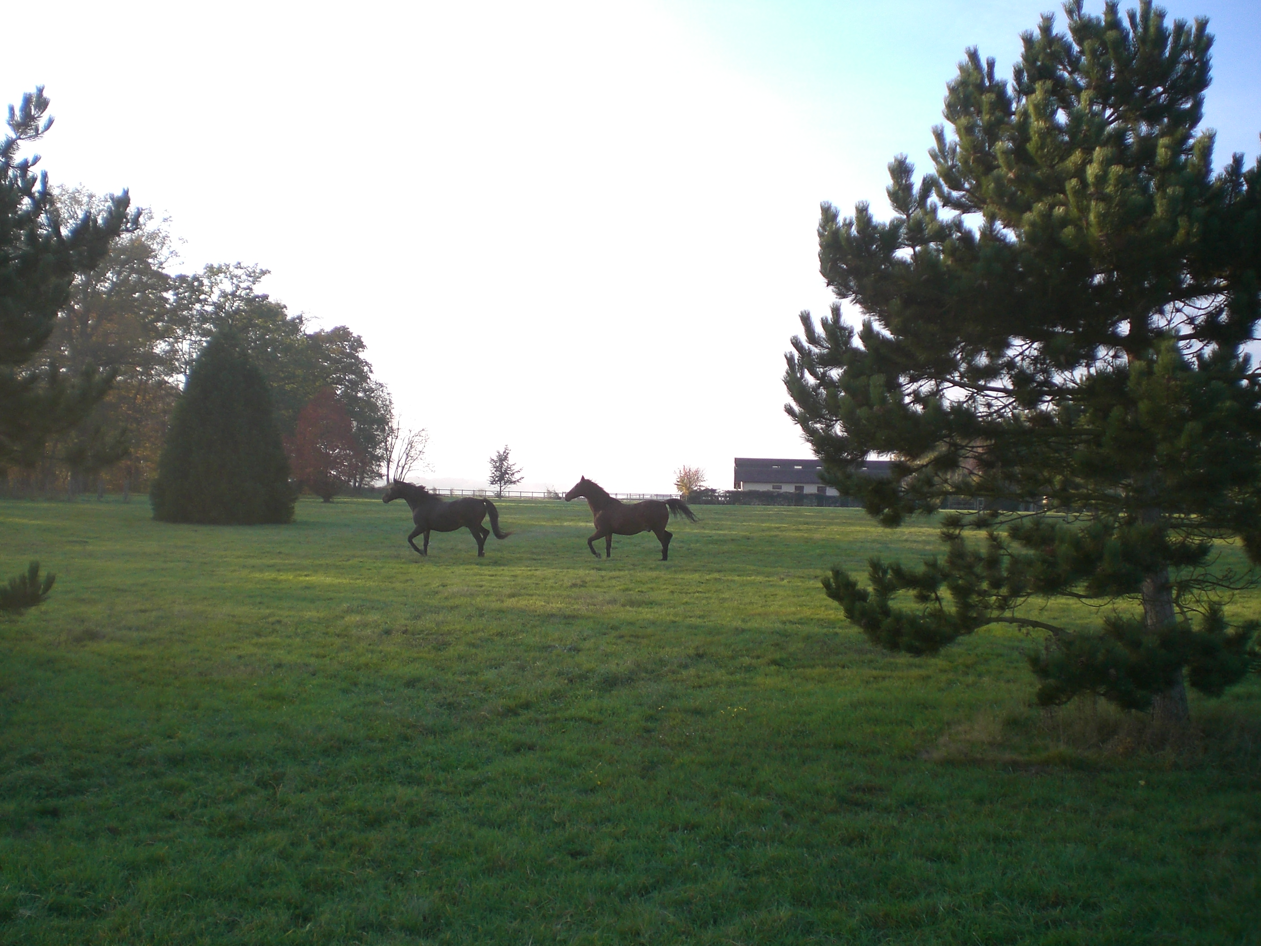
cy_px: 473
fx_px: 1384
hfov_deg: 49.0
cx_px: 630
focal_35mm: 38
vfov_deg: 37.7
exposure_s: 1/250
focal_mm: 6.3
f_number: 3.1
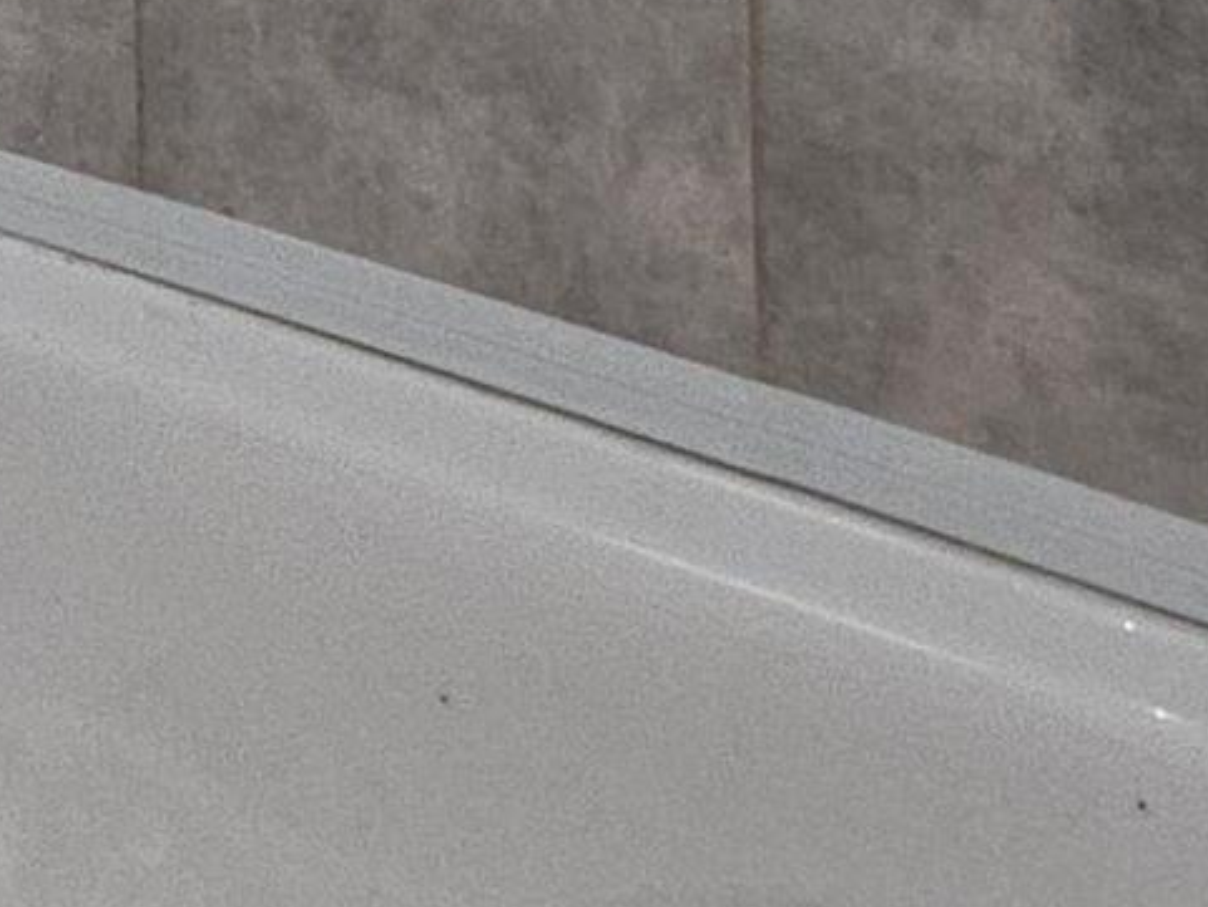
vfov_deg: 11.6
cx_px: -1203
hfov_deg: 17.2
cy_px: -1686
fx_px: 2897
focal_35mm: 83
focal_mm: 2.2
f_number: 1.9
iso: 100
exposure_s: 1/60
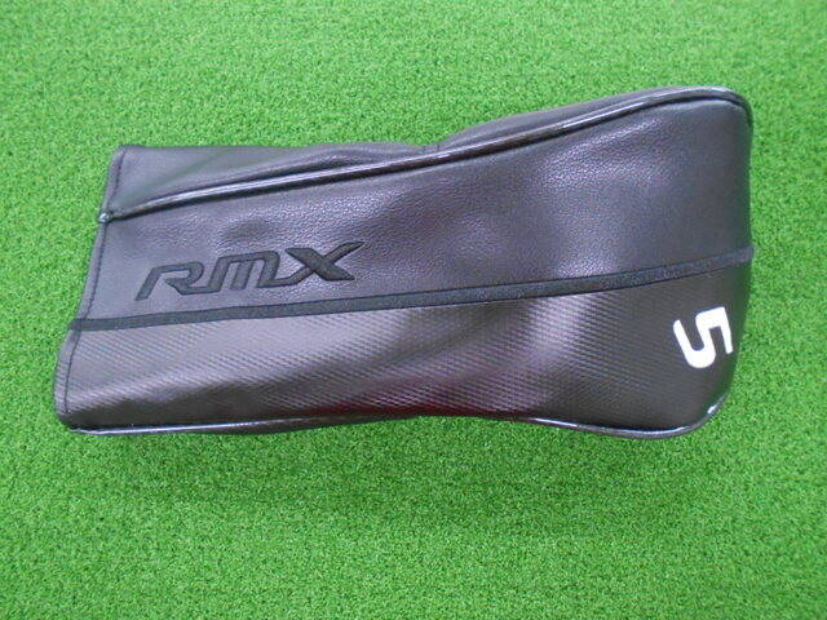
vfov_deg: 53.1
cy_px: 310
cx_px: 414
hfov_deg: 67.3
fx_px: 621
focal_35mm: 26
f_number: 3.2
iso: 800
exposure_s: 1/40
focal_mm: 4.6
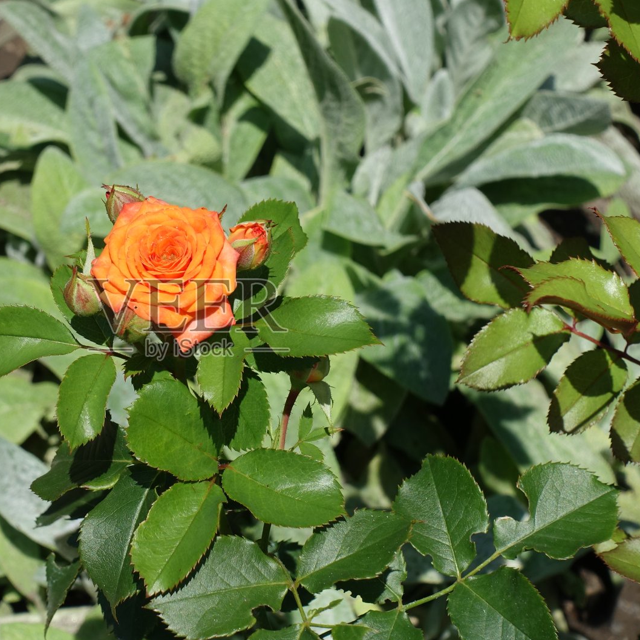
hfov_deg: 19.2
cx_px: 188
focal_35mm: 90
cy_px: 320
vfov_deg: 19.3
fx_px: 1883
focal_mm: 25.7
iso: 125
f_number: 5.6
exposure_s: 1/800
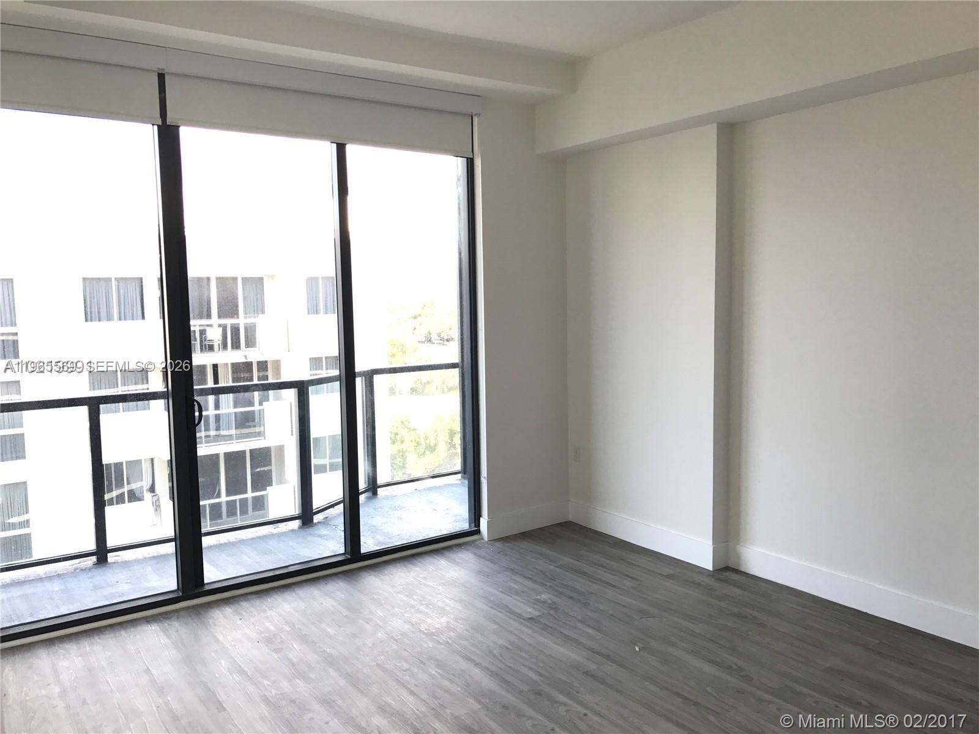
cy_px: 367
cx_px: 490
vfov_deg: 49.7
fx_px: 792
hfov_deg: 63.4
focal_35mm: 28
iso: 32
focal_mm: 3.99
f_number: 1.8
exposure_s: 1/120
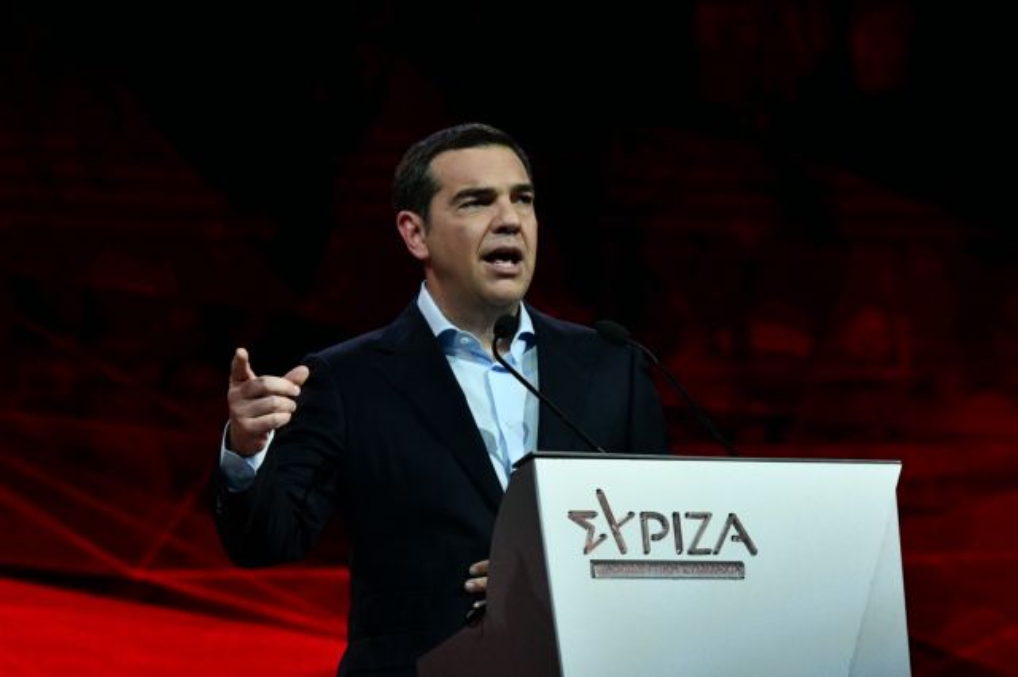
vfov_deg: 5.9
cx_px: 509
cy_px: 338
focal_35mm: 232
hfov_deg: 8.9
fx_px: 6557
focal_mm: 155
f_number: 5.6
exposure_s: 1/640
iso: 4000
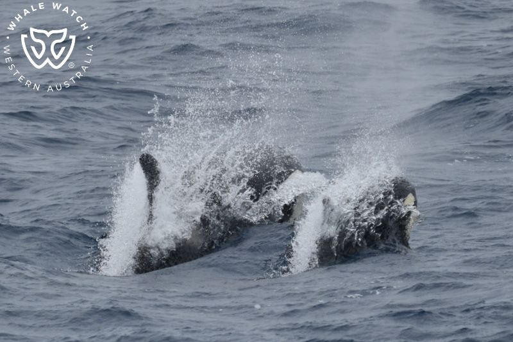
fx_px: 3846
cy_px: 171
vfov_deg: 5.1
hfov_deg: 7.6
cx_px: 256
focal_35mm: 270
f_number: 5.6
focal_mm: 270
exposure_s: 1/8000
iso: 720
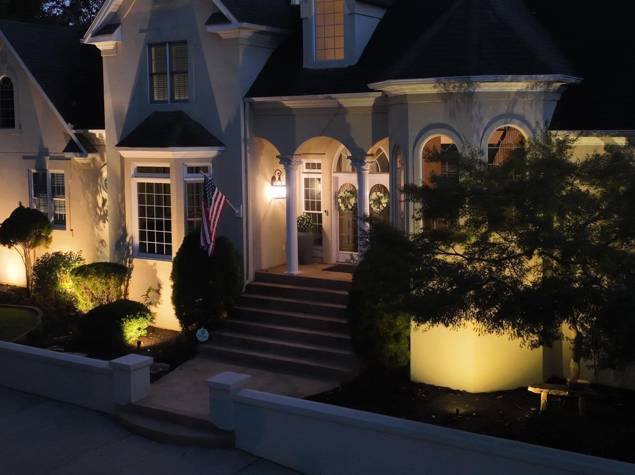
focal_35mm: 44
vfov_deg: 32.7
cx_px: 361
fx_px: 807
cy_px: 183
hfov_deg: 42.9
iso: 700
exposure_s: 1/8
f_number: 2.8
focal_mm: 12.29
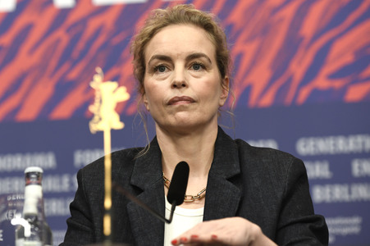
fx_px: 1232
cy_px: 123
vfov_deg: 11.4
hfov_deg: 17.1
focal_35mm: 120
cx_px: 185
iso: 1250
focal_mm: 120
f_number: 4
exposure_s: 1/320
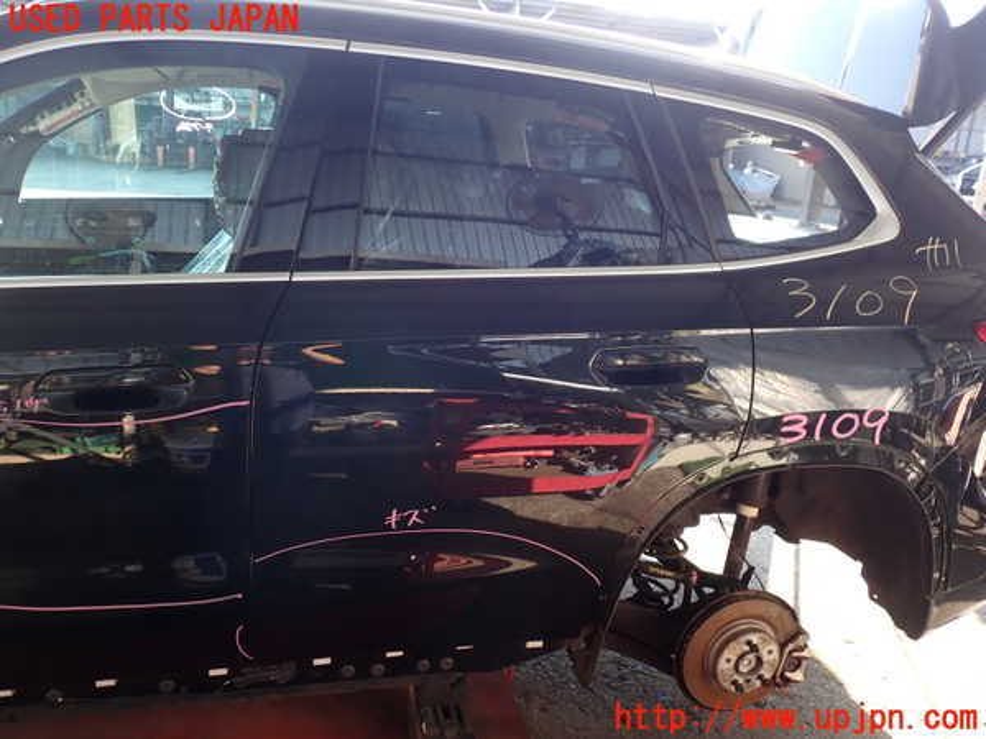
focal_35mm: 30
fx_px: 855
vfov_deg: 46.8
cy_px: 370
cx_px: 493
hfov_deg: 60.0
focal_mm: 5.4
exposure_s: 1/60
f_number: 3.2
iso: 100
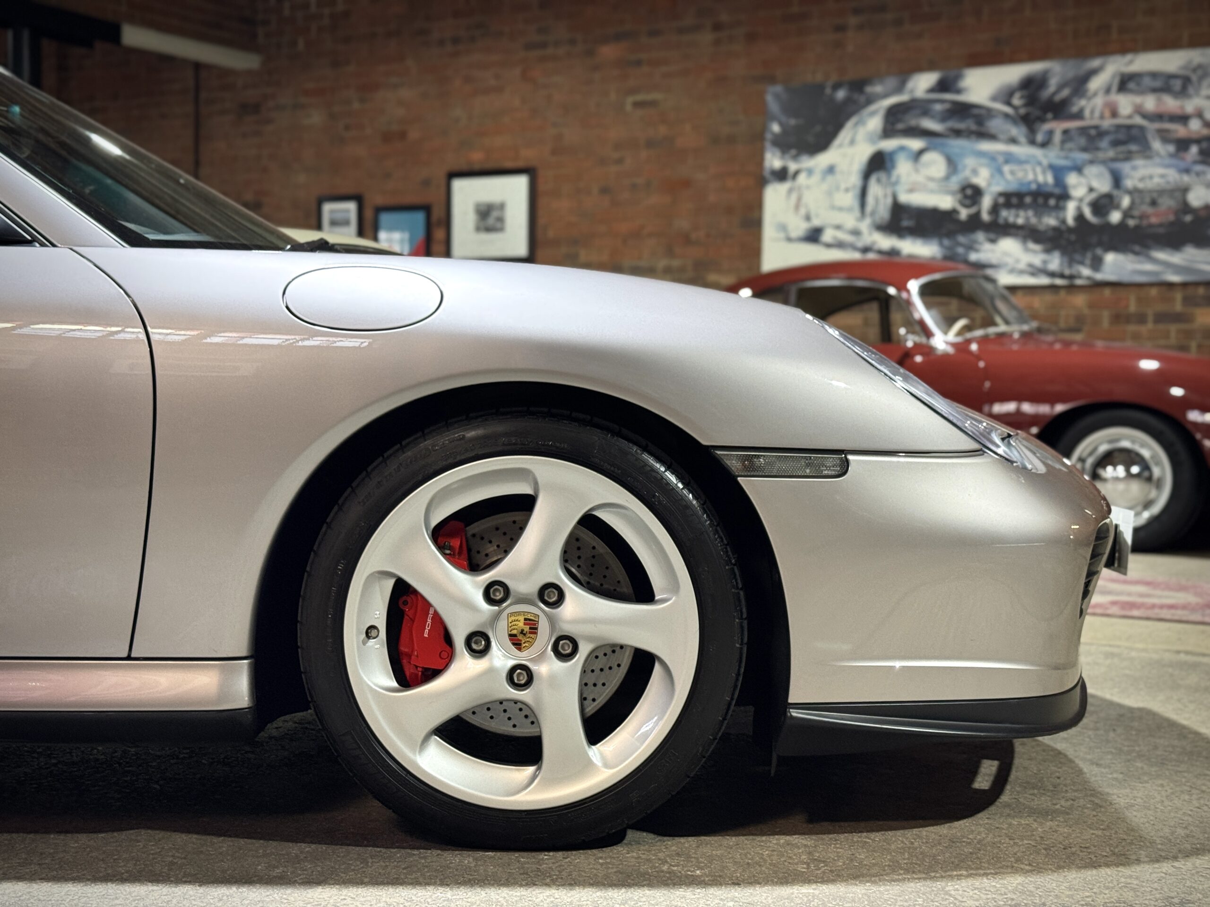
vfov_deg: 30.3
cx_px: 605
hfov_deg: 39.7
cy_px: 454
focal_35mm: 48
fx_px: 1678
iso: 200
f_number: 1.78
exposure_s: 1/33
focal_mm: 6.76
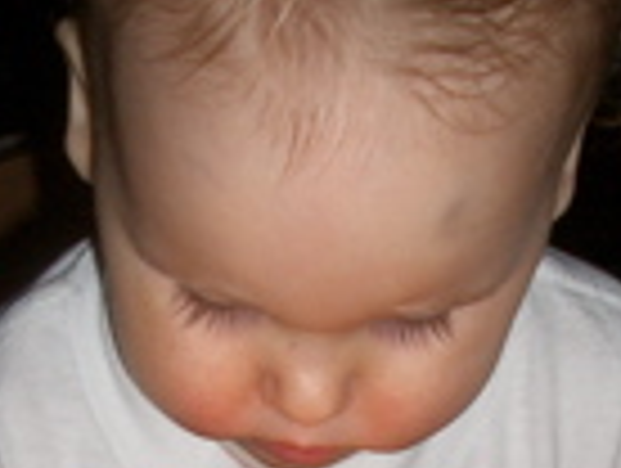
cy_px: 774
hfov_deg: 18.2
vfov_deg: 12.8
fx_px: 1941
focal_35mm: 108
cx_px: 284
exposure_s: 1/40
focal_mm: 5.8
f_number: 2.6
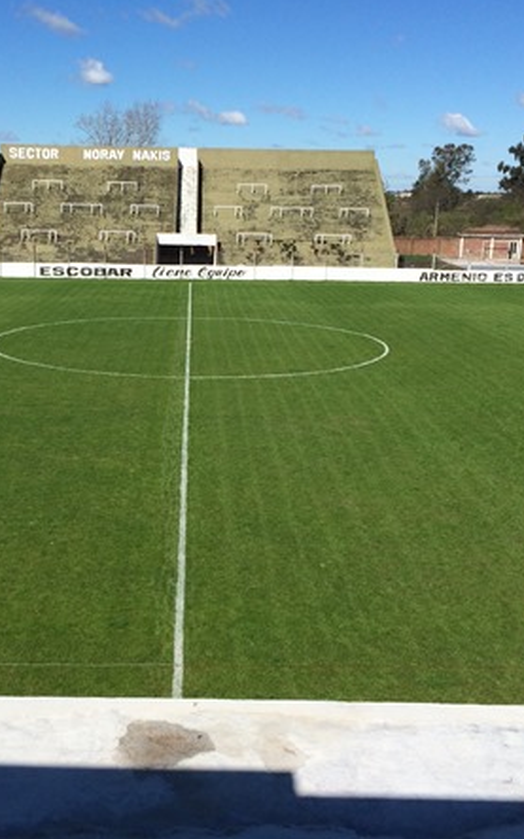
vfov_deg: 46.2
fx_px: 984
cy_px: 418
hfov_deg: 29.6
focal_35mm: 43
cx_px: 182
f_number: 2.2
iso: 40
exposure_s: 1/3731
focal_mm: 4.12
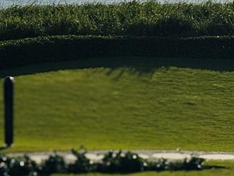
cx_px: 29
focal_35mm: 191
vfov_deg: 7.7
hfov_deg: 10.3
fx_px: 1292
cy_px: -36
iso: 50
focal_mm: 6.76
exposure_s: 1/20000
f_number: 1.78
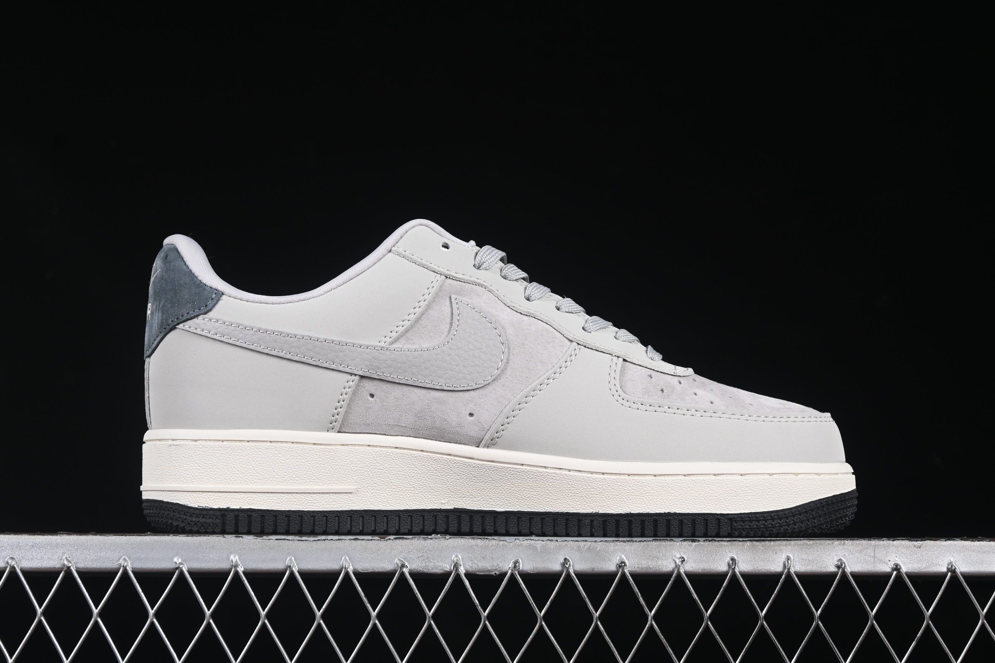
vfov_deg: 18.2
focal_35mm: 75
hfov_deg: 27.0
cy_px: 332
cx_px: 498
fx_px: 2073
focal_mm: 50
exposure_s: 1/80
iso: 160
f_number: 7.1
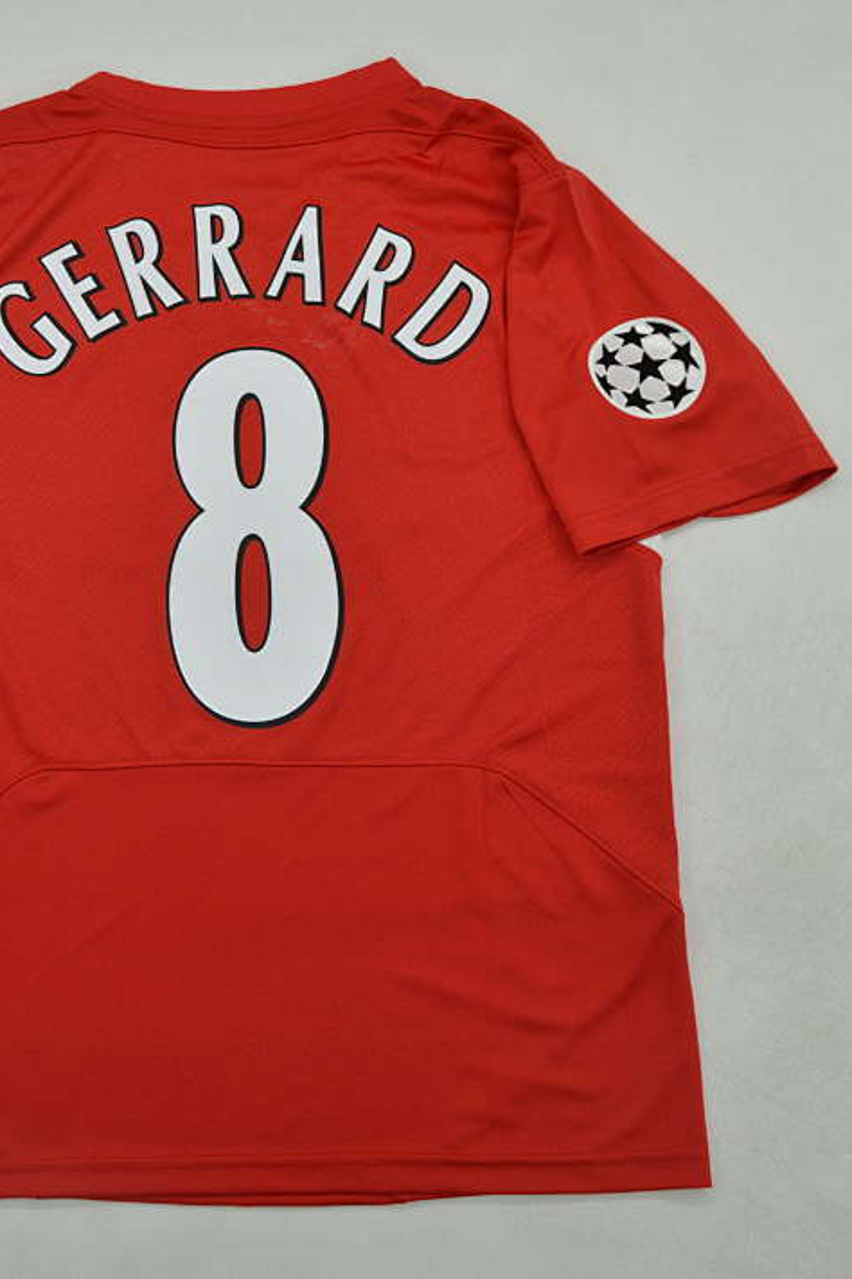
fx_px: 1697
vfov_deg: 41.3
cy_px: 638
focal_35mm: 48
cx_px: 248
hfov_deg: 27.9
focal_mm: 21
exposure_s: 1/200
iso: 400
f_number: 9
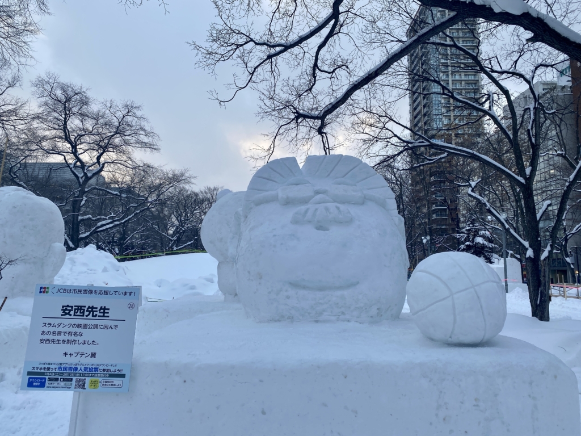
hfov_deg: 67.3
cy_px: 218
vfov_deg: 53.1
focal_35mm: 26
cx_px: 290
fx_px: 436
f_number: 1.8
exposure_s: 1/275
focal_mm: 4.25
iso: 32
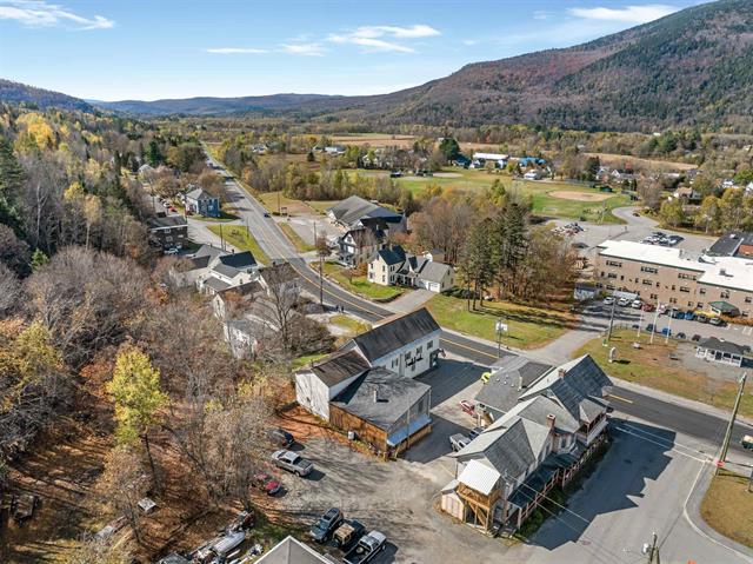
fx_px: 522
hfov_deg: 71.6
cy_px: 282
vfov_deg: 56.8
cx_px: 376
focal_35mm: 24
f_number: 2.8
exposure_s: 1/2000
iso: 160
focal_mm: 12.29
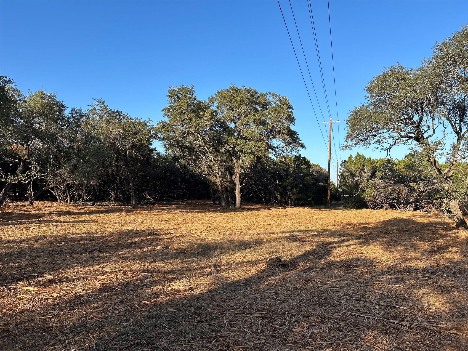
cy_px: 176
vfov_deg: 53.1
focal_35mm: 26
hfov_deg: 67.3
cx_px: 234
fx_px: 352
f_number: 1.5
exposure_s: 1/1901
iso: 50
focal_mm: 5.7
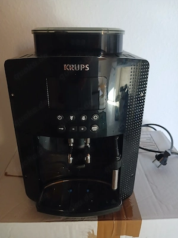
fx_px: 185
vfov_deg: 65.3
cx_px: 89
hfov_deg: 51.4
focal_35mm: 27
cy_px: 119
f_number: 1.8
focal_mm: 3.98
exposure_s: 1/25.1
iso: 400
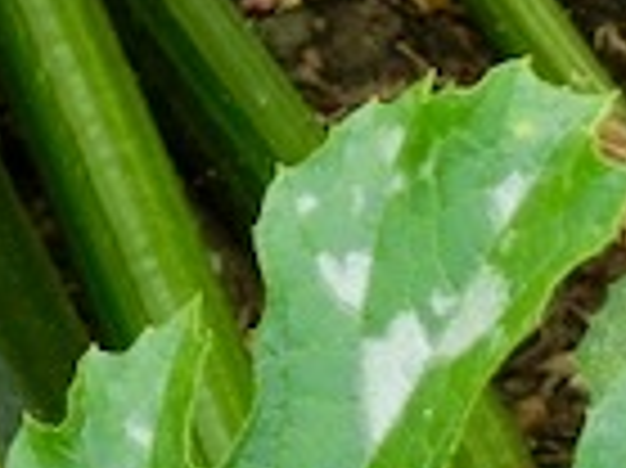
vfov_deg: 2.9
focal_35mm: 514
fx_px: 9287
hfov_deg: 3.8
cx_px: -635
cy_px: -130
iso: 160
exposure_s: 1/111
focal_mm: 16
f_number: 4.4
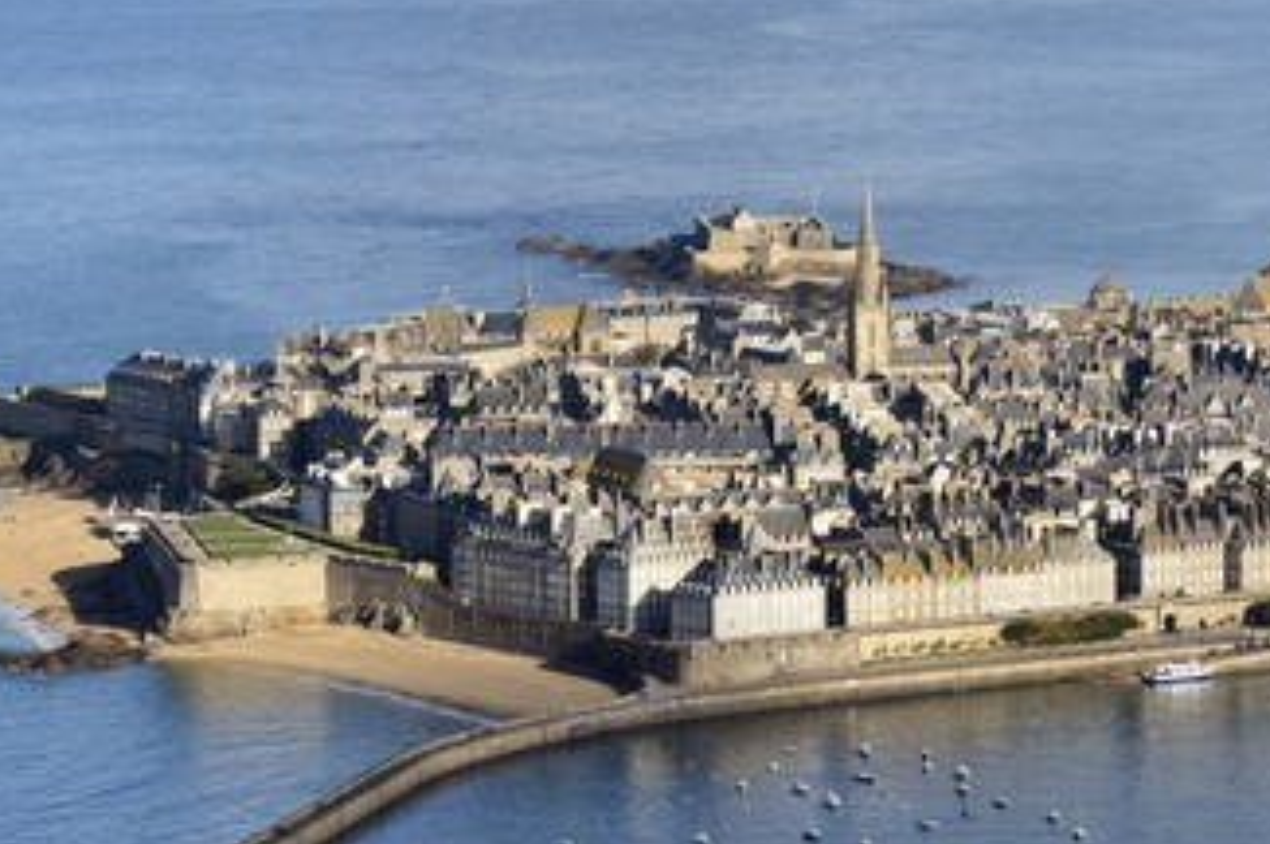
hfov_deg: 9.9
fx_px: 7295
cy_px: 395
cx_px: 680
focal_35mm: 207
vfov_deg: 6.6
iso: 400
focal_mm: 160
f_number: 9
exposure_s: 1/1000
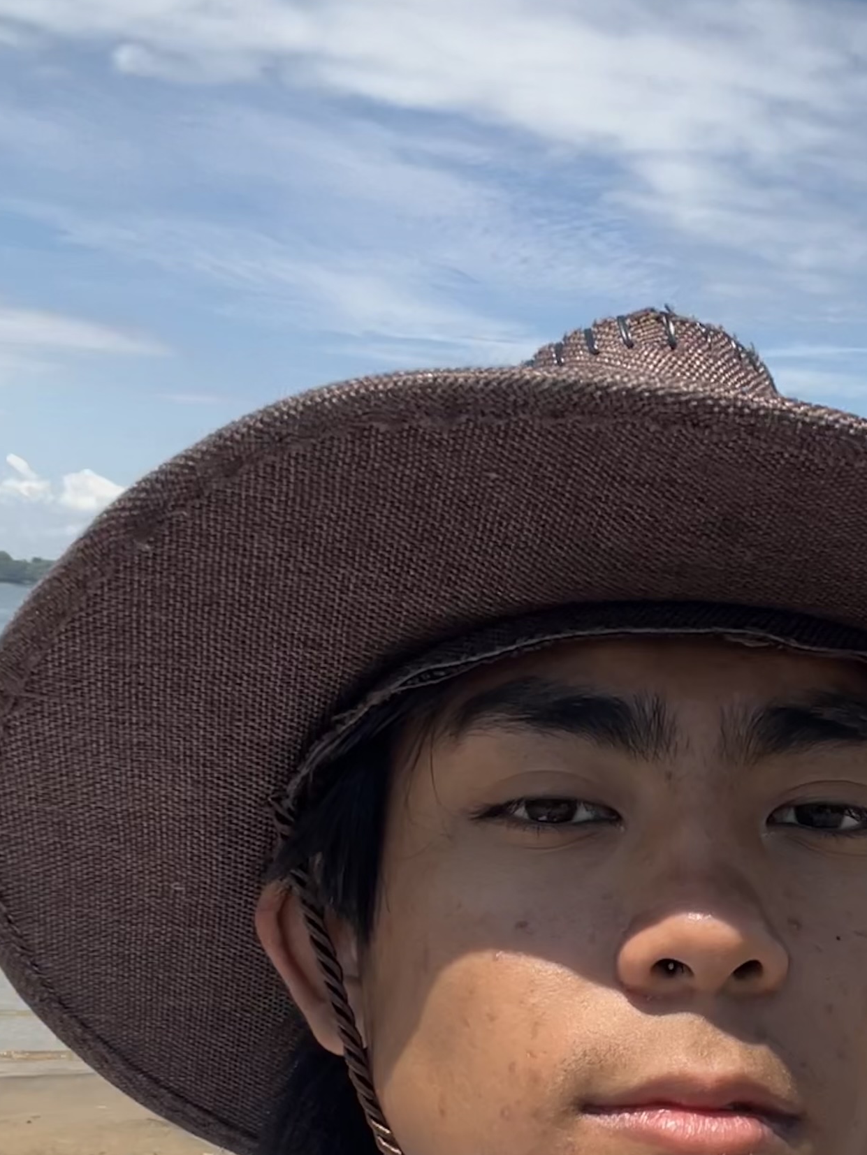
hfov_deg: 25.4
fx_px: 1870
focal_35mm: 56
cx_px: 768
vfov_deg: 33.5
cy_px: 902
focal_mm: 2.71
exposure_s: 1/470
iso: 32
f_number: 2.2
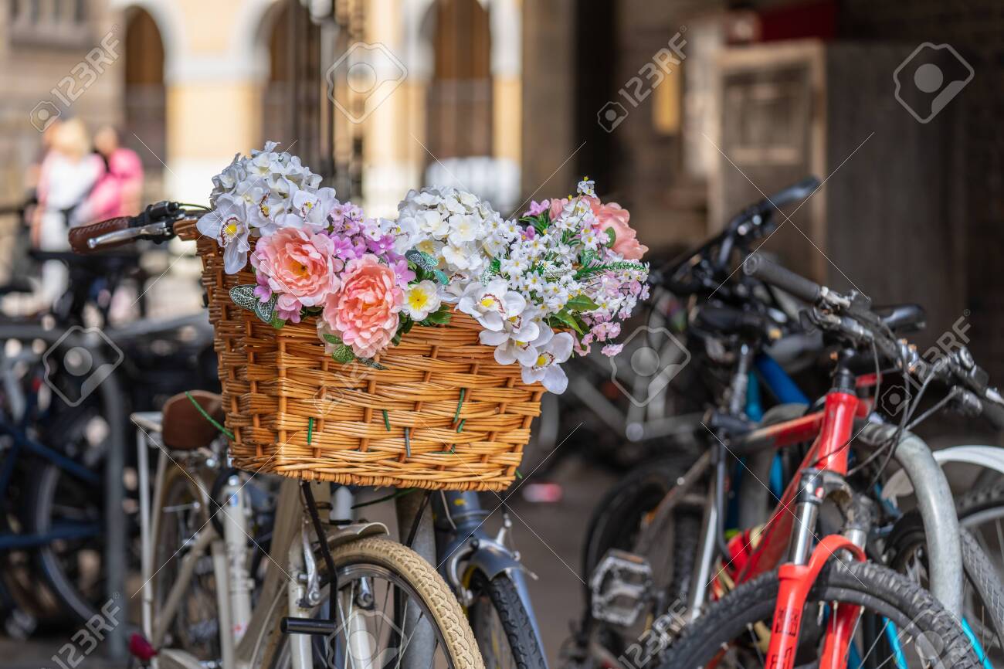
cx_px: 502
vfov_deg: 13.2
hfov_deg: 19.6
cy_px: 334
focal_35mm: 104
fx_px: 2900
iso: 100
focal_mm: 104
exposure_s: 1/400
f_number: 2.8
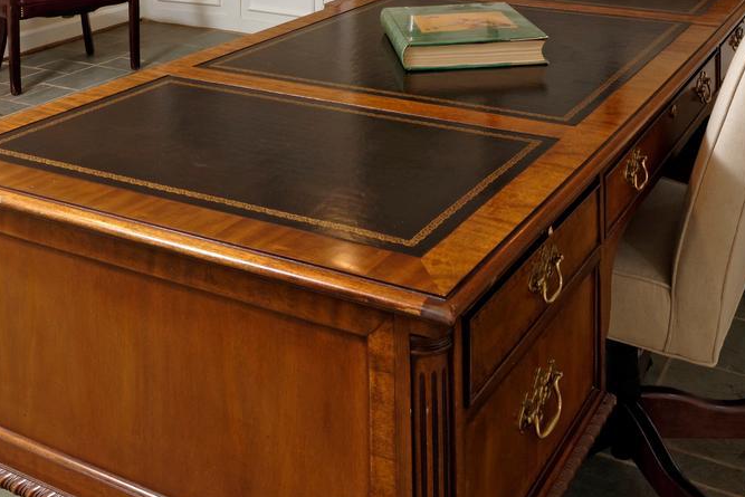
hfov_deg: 45.4
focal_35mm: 43
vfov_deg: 27.3
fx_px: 890
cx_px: 350
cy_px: -106
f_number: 16
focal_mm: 14
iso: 320
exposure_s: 1/10
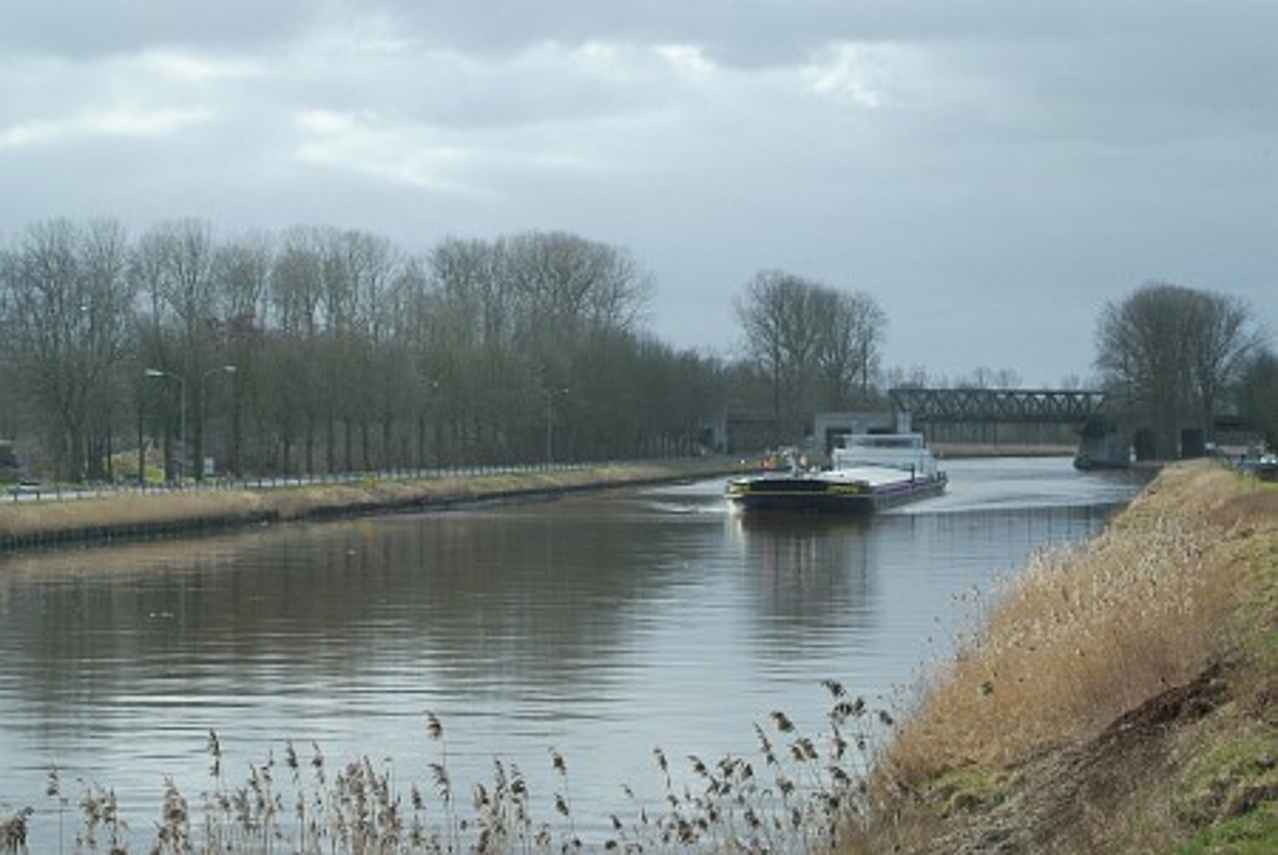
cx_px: 639
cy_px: 428
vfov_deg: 13.1
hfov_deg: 19.4
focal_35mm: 105
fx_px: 3731
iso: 400
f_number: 8
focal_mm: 70
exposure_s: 1/500
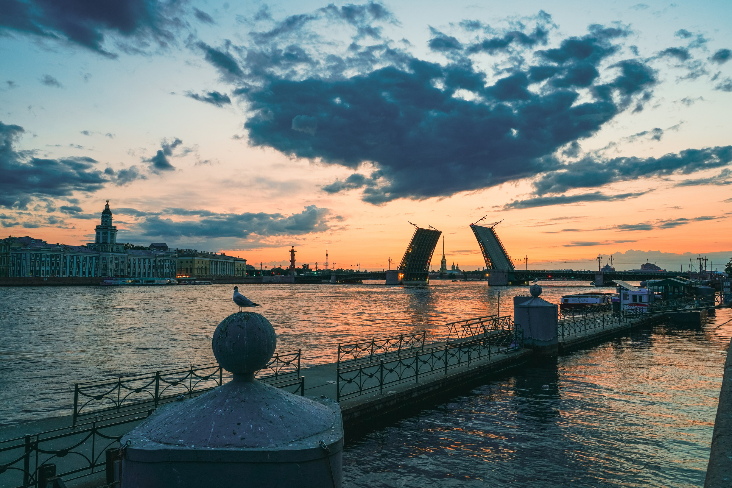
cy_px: 250
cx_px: 374
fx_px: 508
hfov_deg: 71.5
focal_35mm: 25
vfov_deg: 51.3
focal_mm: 24
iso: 320
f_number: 10
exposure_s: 1/10
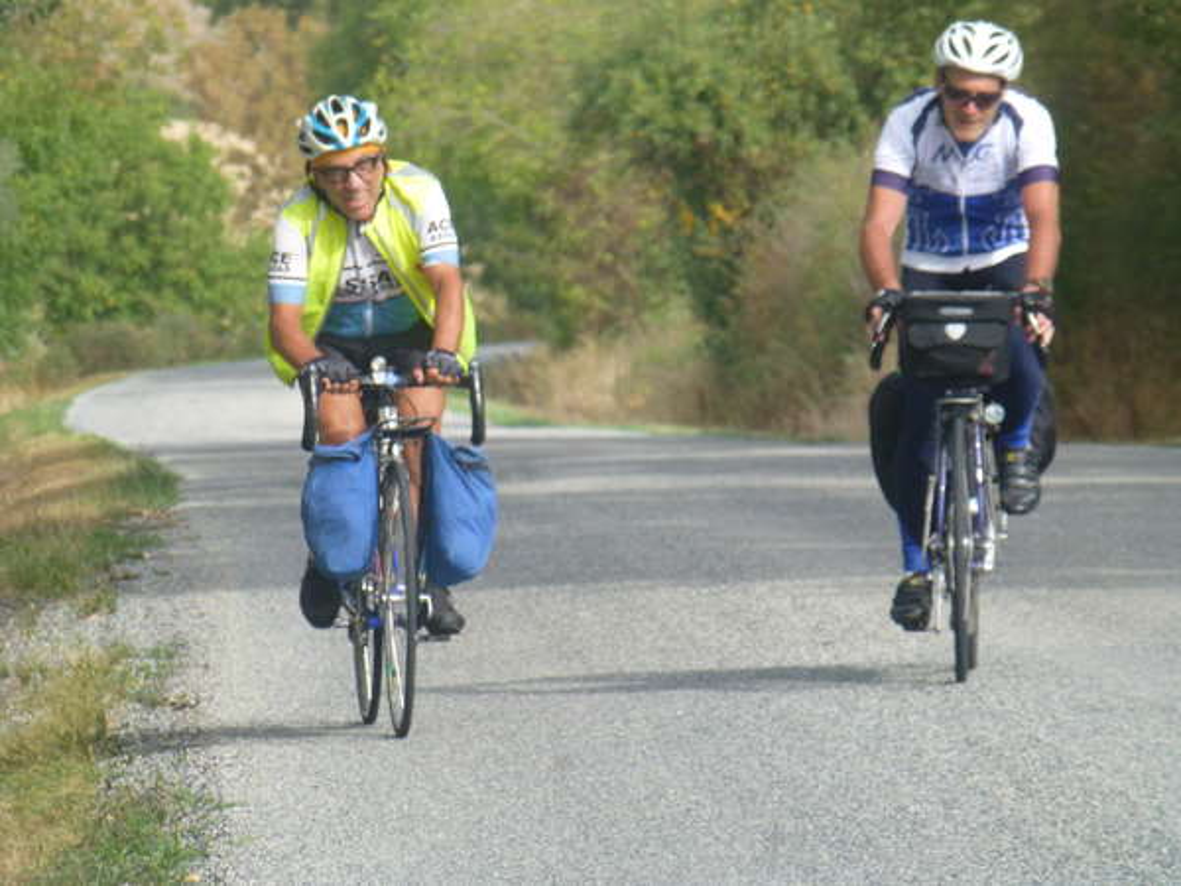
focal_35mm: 434
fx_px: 14807
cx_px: 590
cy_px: 443
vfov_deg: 3.4
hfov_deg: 4.6
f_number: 6.2
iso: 200
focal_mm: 77.4
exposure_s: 1/250
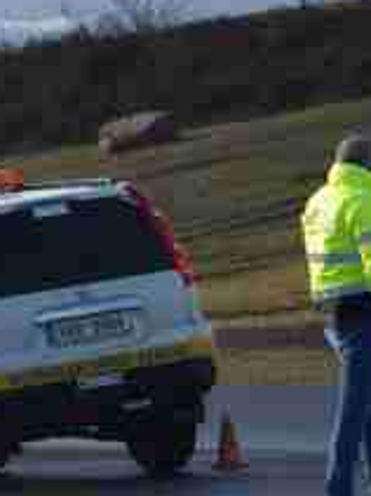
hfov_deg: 3.4
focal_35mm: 431
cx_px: -249
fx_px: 6171
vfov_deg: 4.6
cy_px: 254
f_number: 5.6
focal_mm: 105
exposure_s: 1/1600
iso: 400
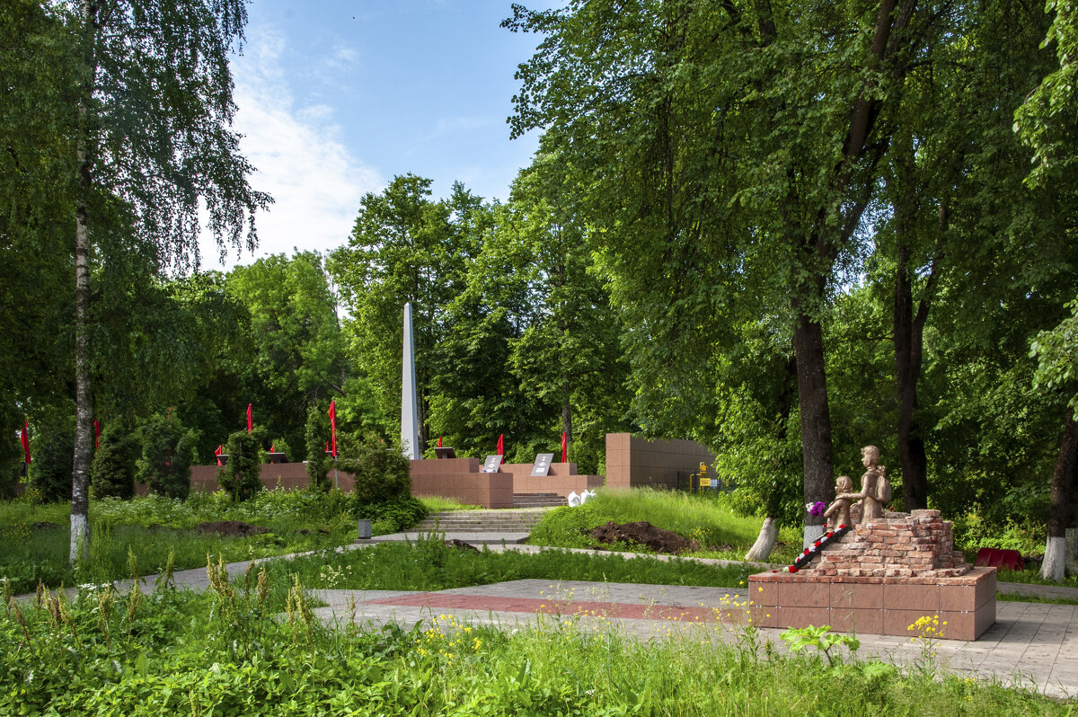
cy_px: 358
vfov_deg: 31.8
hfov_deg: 46.4
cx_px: 539
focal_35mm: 42
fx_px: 1257
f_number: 16
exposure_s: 1/200
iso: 640
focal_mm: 28
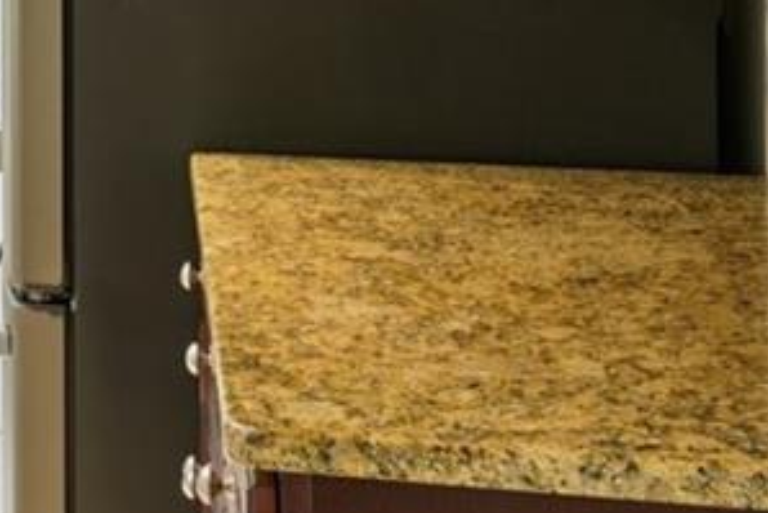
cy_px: -178
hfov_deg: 14.7
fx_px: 2518
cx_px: -696
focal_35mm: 118
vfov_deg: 11.3
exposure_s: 1/20
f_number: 8
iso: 640
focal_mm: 22
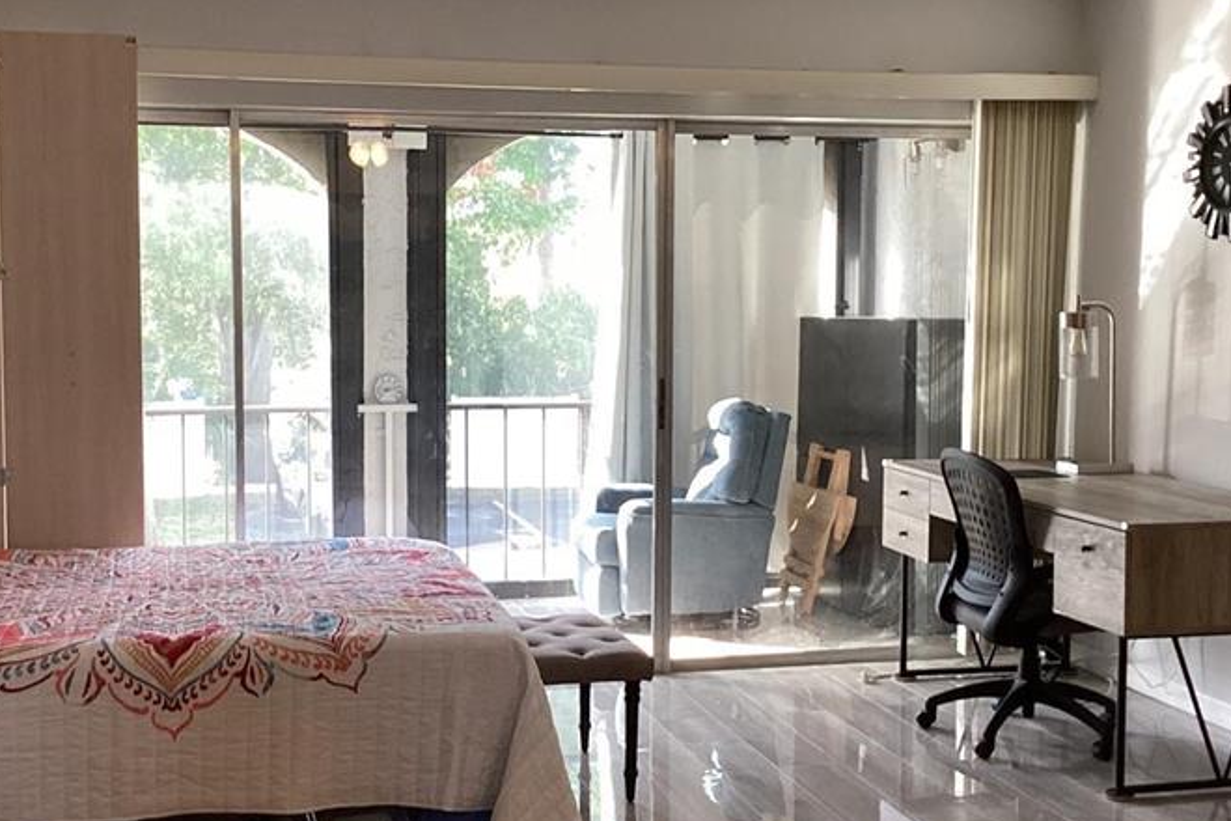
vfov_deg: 27.0
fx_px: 1710
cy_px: 399
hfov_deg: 39.6
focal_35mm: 50
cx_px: 586
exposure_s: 1/60
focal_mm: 3.3
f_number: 2.4
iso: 100
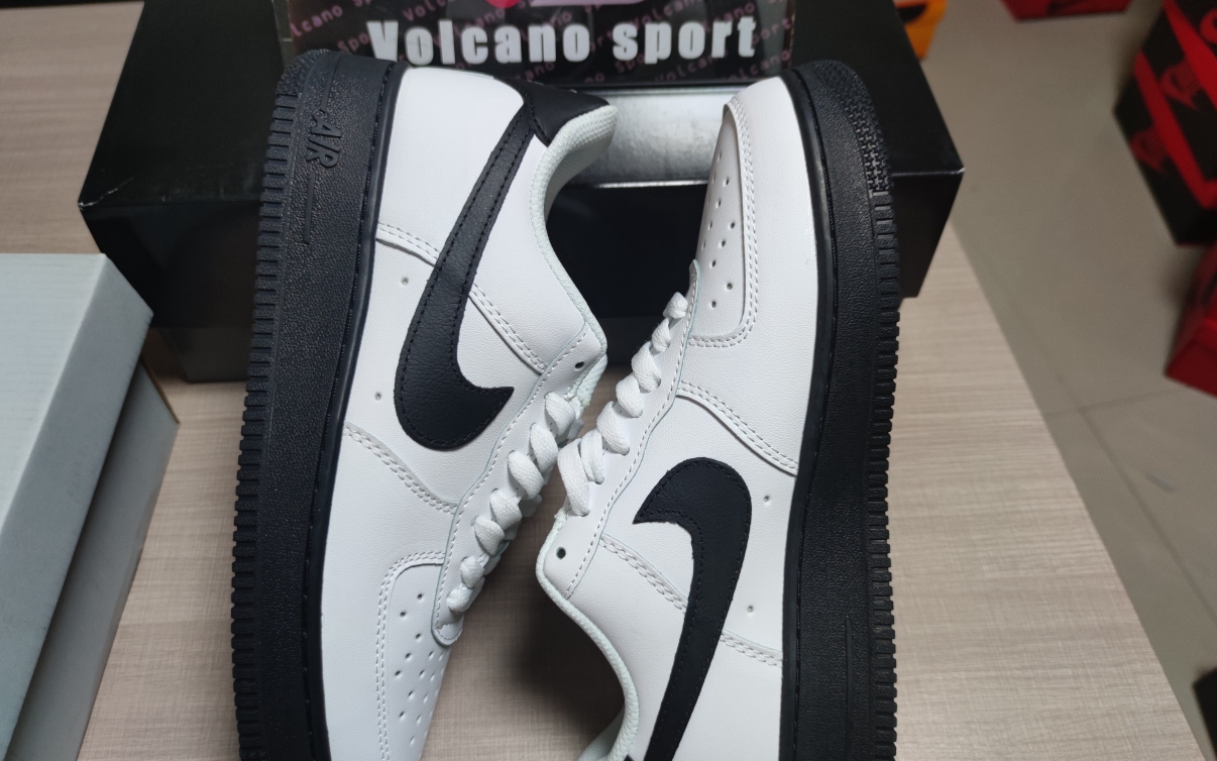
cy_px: 404
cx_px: 586
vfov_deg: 46.0
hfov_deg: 68.4
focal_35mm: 27
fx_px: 896
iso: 287
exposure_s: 1/100
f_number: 1.69
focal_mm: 6.72
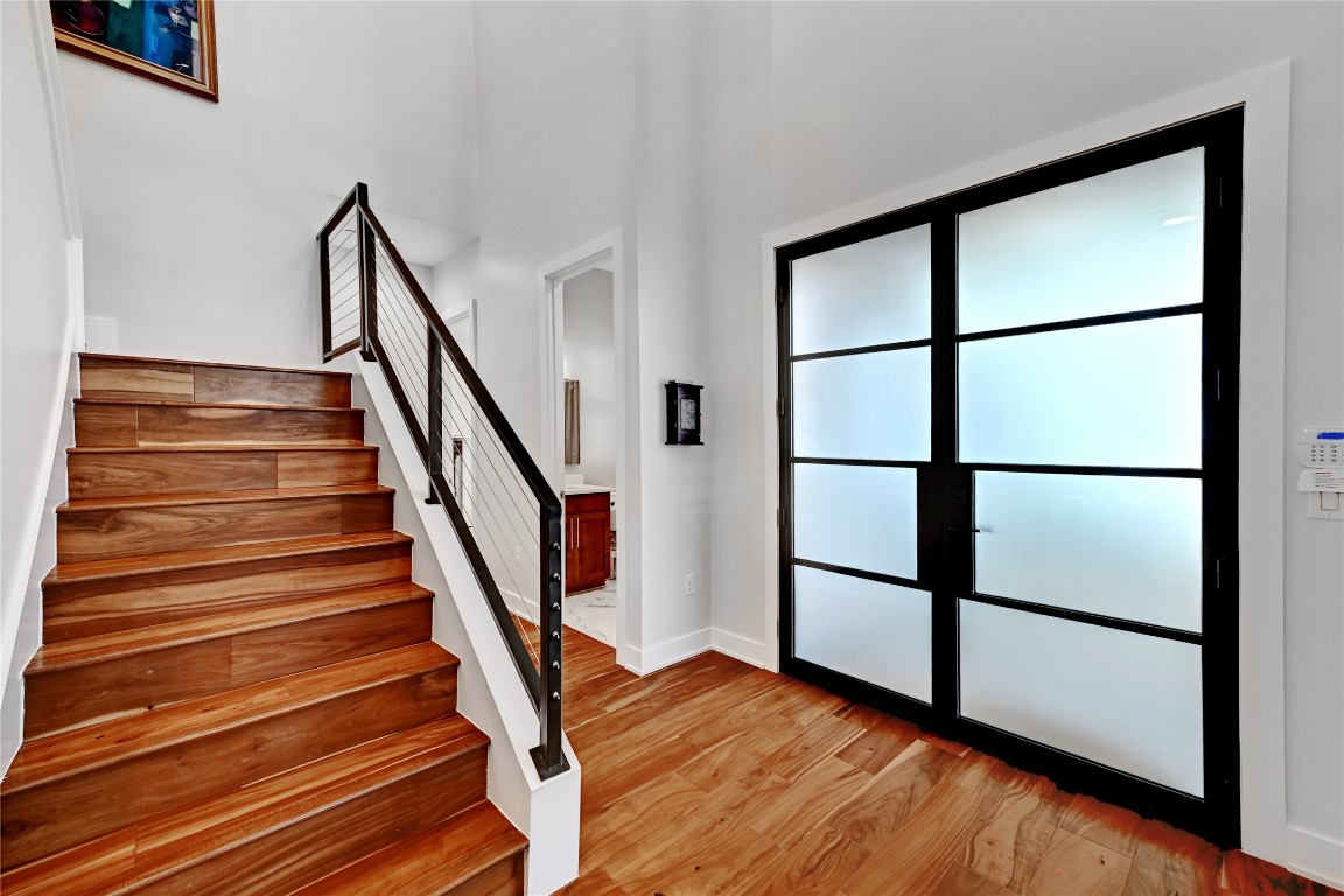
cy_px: 448
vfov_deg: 81.2
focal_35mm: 14
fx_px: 523
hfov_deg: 104.3
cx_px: 672
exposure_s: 1/5
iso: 400
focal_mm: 14
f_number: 10
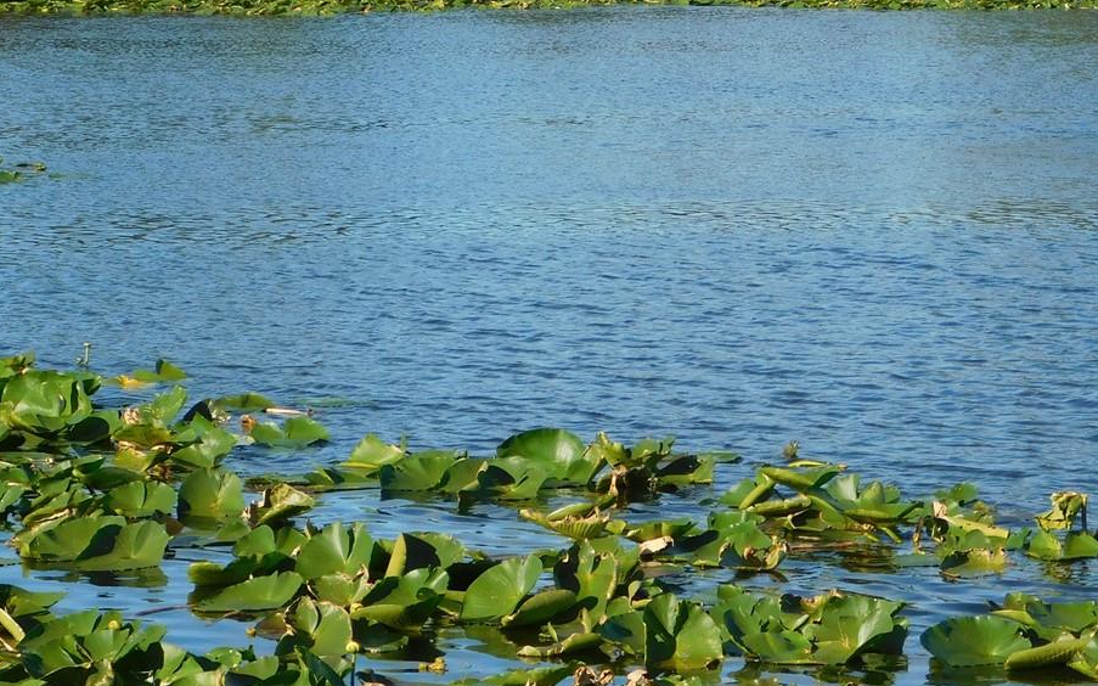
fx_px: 5116
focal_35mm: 171
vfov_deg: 7.7
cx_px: 692
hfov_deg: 12.2
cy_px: 99
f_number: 4.5
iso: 125
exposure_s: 1/640
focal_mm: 16.1
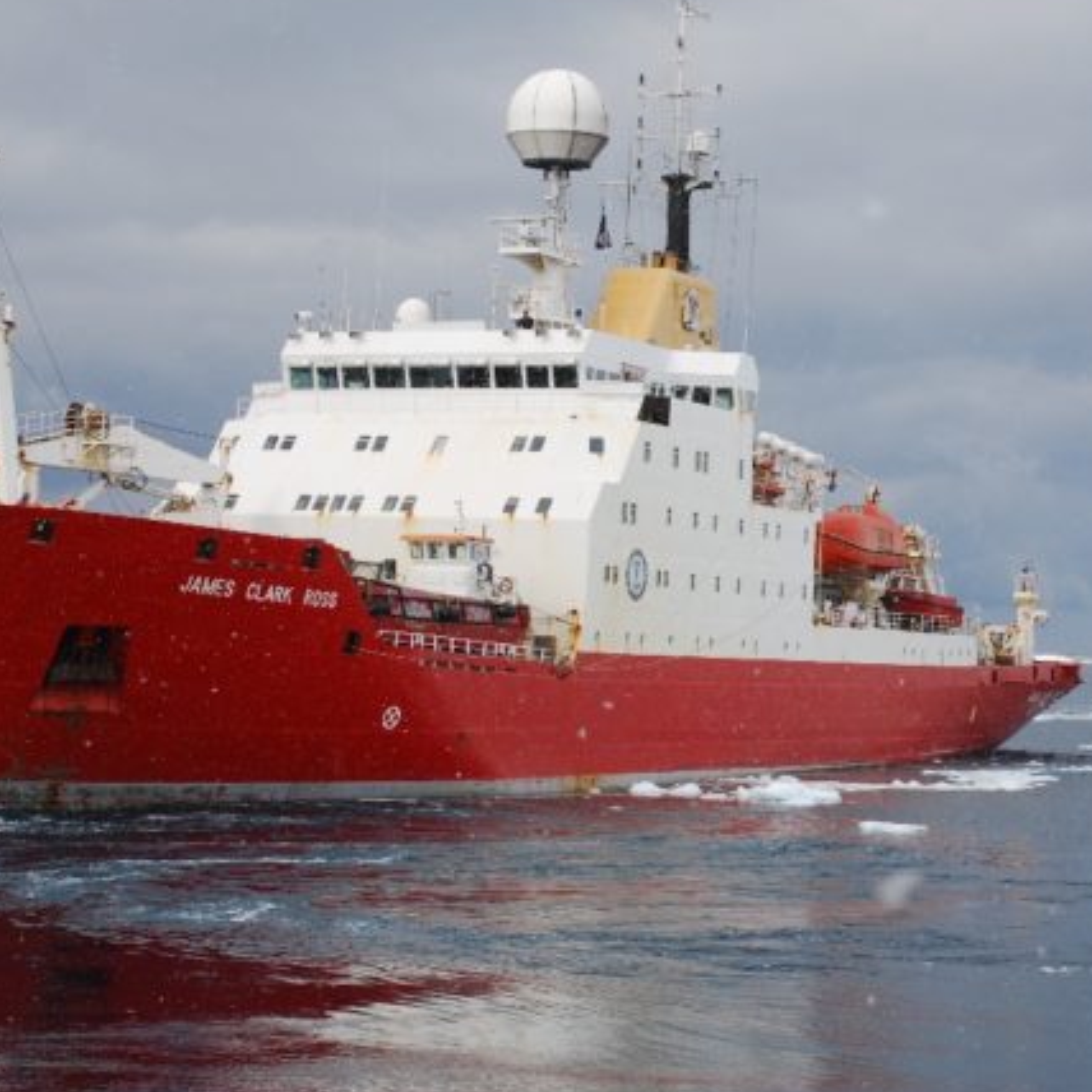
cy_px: 509
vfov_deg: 11.1
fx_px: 5639
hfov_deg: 11.1
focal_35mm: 158
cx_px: 597
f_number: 4.2
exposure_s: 1/800
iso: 200
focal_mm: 72
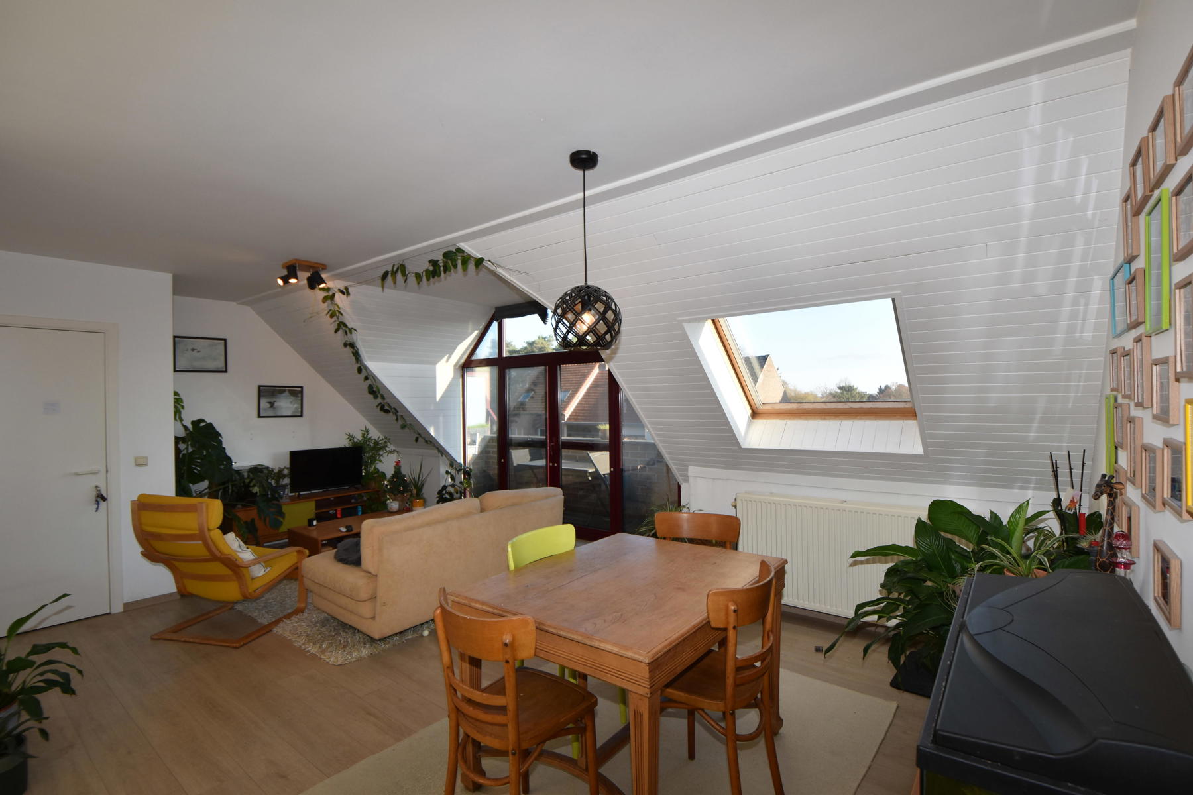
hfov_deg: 100.4
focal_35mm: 15
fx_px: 497
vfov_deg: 77.3
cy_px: 398
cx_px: 596
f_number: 5.6
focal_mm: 10
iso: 180
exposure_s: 1/125
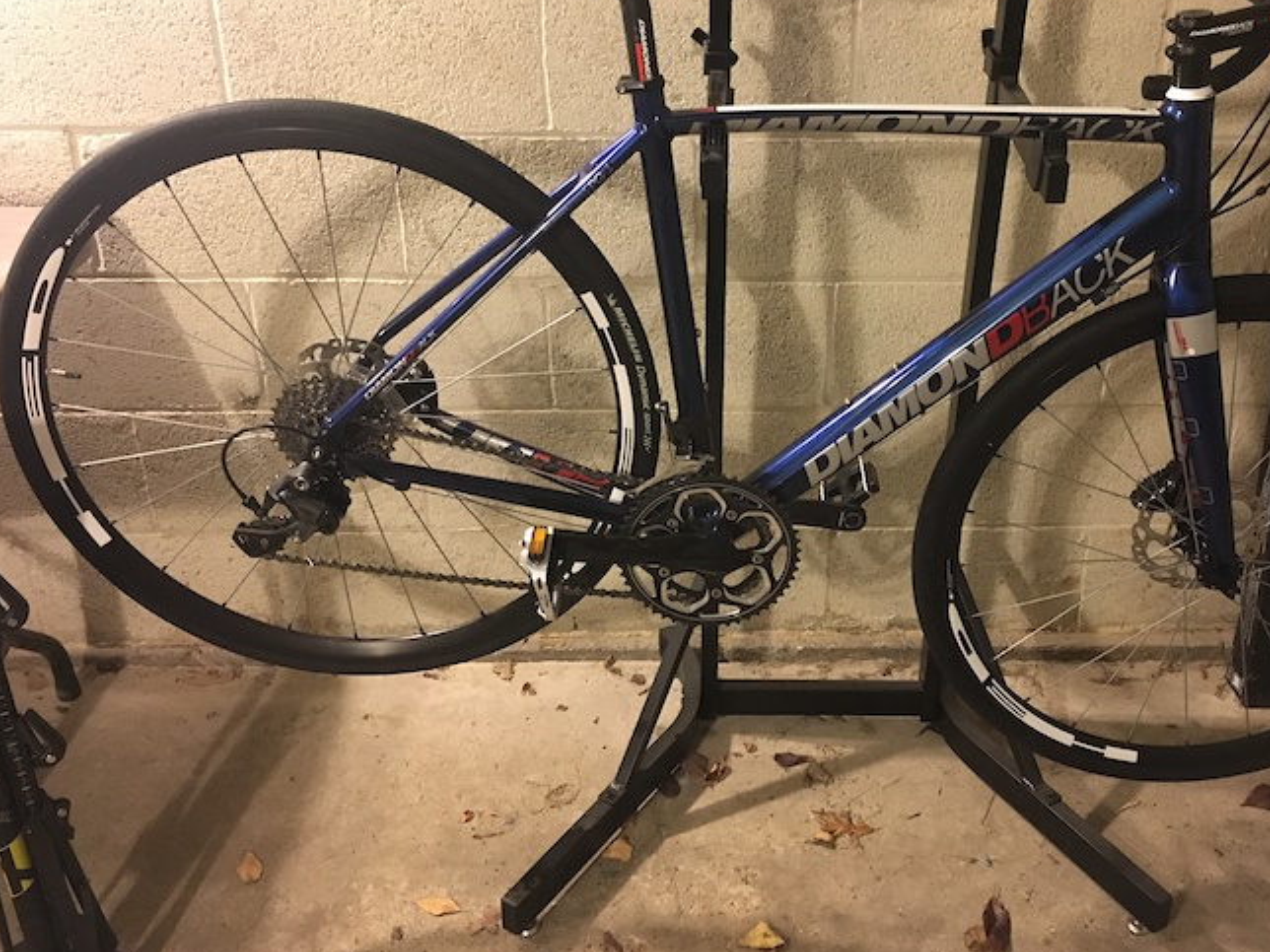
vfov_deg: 39.6
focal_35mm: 36
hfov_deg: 51.0
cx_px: 773
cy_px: 420
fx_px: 1321
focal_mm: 4.15
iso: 200
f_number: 2.2
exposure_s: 1/15
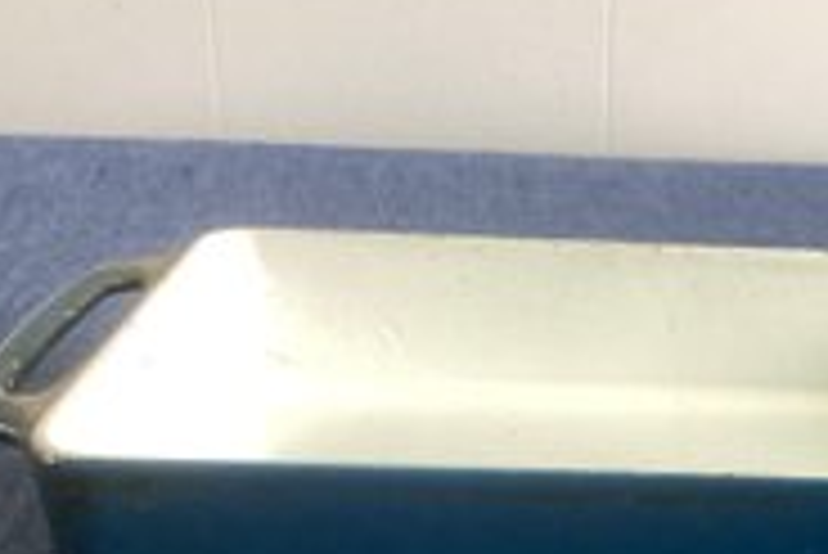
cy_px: 516
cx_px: 677
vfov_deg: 22.0
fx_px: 1381
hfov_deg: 32.4
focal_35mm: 60
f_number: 2.4
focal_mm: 3.3
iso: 100
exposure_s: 1/60
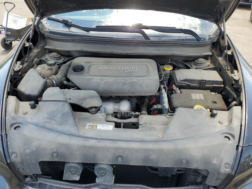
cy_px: 94
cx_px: 126
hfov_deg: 67.3
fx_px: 189
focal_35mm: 26
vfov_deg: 53.1
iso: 50
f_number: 1.5
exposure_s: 1/455
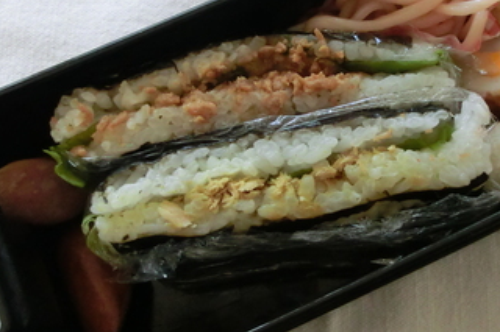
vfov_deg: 26.9
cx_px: 361
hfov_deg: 38.8
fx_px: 694
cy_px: 134
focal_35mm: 50
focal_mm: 4.24
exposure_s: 1/1000
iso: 640
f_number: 3
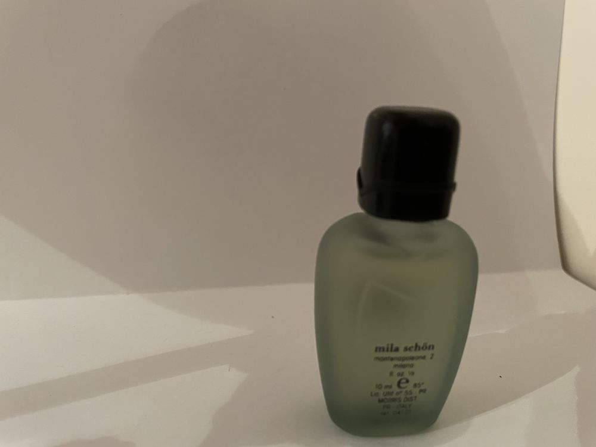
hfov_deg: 67.3
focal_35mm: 26
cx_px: 298
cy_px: 224
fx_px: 448
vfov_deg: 53.1
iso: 640
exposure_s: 1/25
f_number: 1.6
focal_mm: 4.2
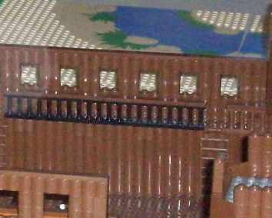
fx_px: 2199
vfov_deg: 5.7
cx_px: -1
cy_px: 173
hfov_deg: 7.1
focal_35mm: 273
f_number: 4.2
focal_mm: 12.8
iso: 800
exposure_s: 1/204
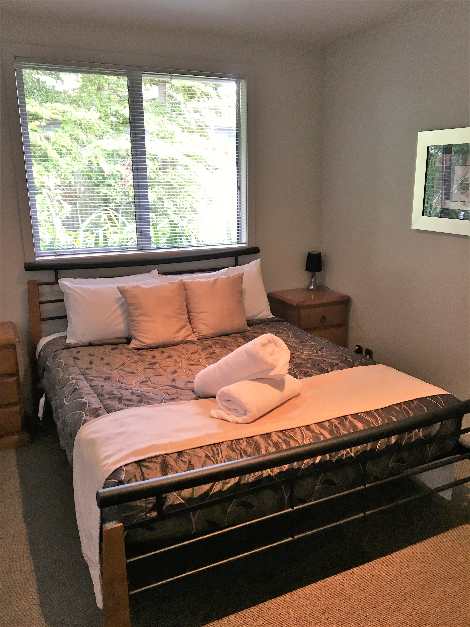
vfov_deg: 61.7
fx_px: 525
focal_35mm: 29
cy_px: 314
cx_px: 235
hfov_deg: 48.2
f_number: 2.2
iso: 80
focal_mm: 4.15
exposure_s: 1/33
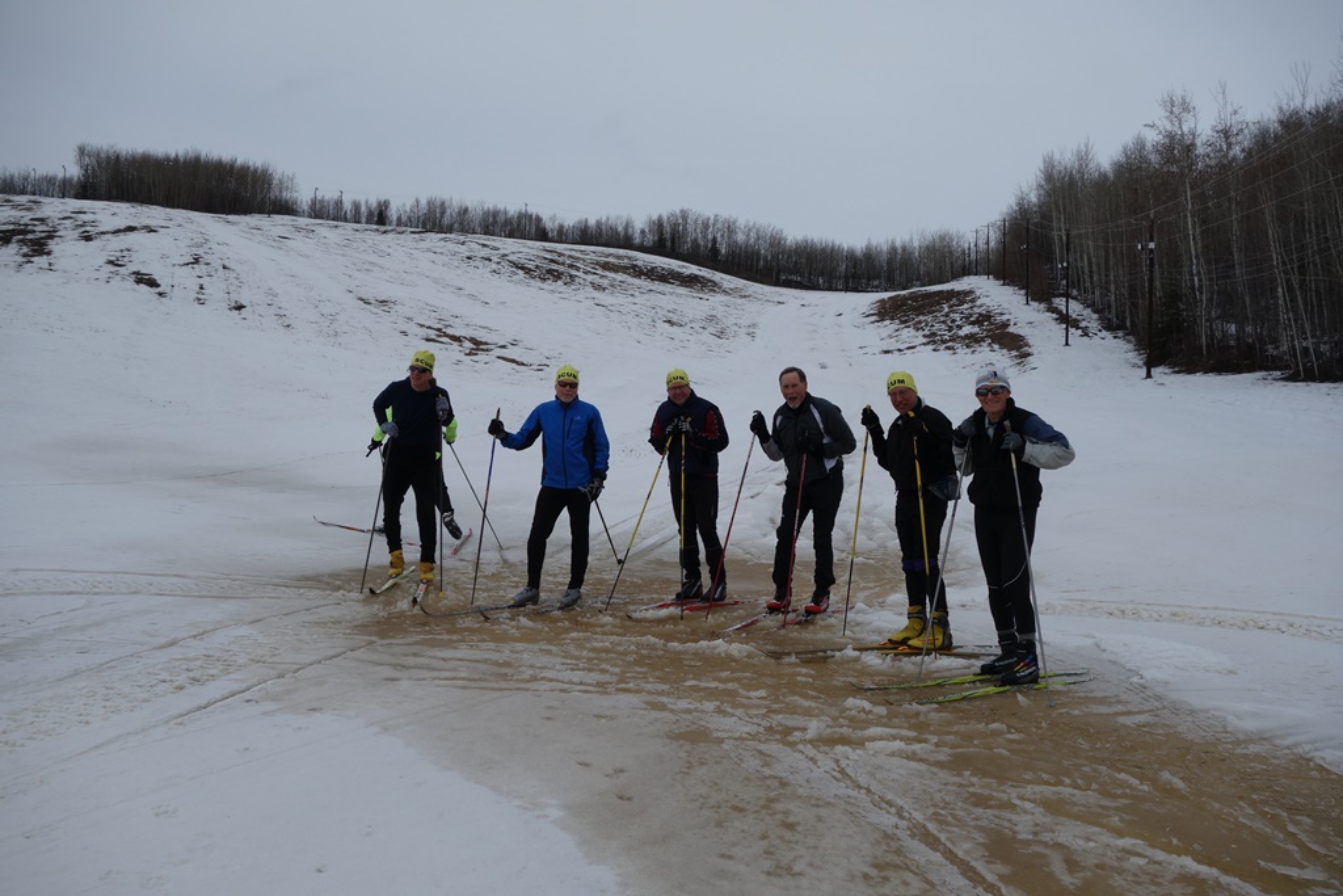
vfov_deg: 40.0
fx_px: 1231
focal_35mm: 33
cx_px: 672
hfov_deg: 57.2
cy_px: 448
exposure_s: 1/640
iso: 125
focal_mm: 12.32
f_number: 5.6
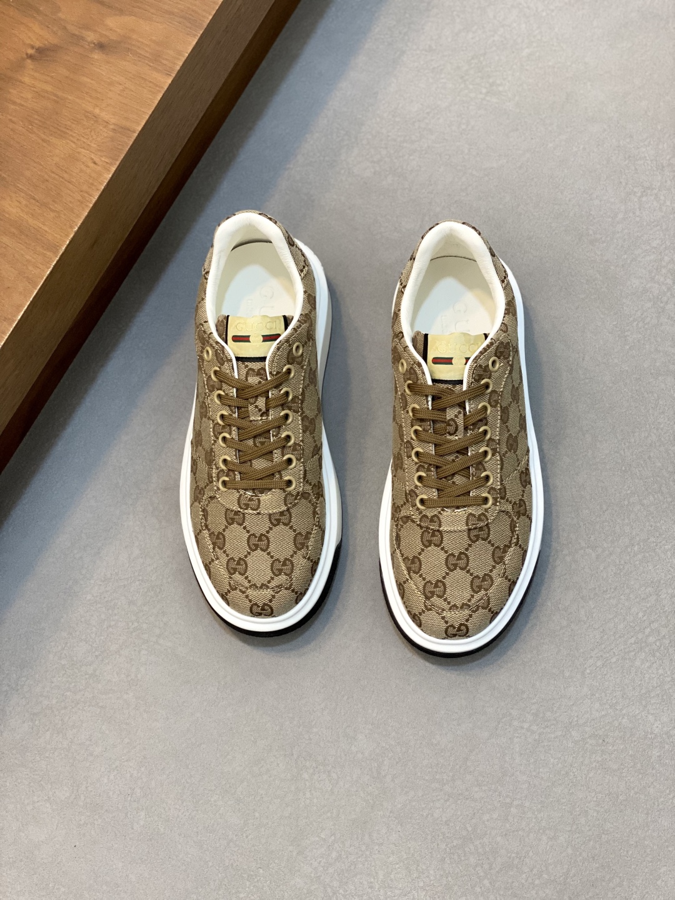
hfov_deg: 28.0
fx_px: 1352
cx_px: 338
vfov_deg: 36.8
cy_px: 450
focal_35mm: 52
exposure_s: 1/100
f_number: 2
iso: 125
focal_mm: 6
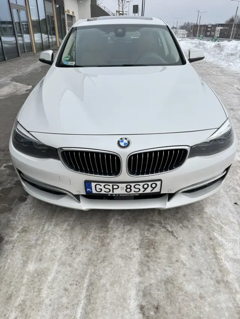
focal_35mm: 24
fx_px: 222
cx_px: 120
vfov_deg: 71.6
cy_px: 160
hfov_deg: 56.8
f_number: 1.78
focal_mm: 6.76
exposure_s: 1/147
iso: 64
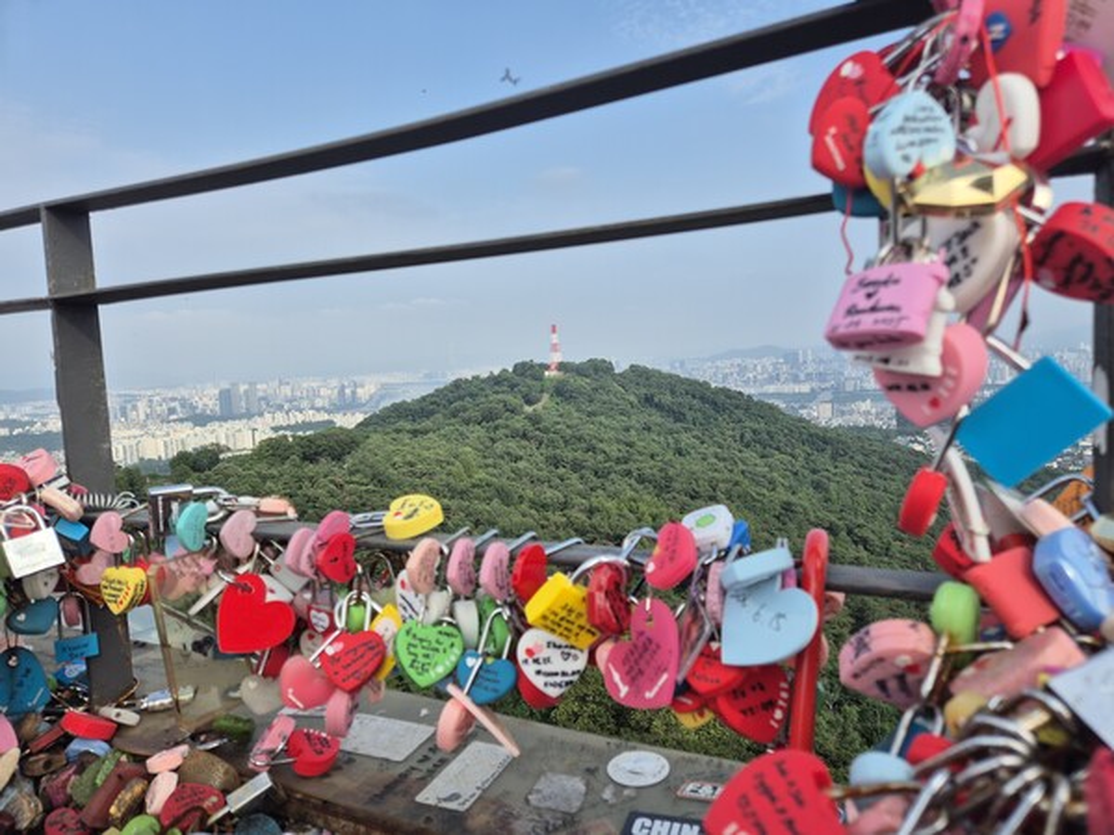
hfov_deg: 73.9
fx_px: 740
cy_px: 418
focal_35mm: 23
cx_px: 557
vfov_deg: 58.9
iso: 25
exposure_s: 1/1076
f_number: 1.8
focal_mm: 5.4
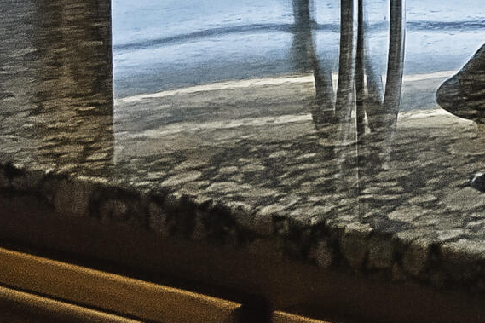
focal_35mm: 116
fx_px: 1562
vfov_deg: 10.9
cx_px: 1105
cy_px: -281
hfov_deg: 13.6
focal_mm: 22
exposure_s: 1/60
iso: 6400
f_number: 8
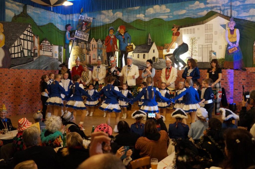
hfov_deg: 53.2
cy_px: 84
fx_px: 255
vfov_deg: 36.8
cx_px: 128
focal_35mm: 36
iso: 3200
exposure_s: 1/125
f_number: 4
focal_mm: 24
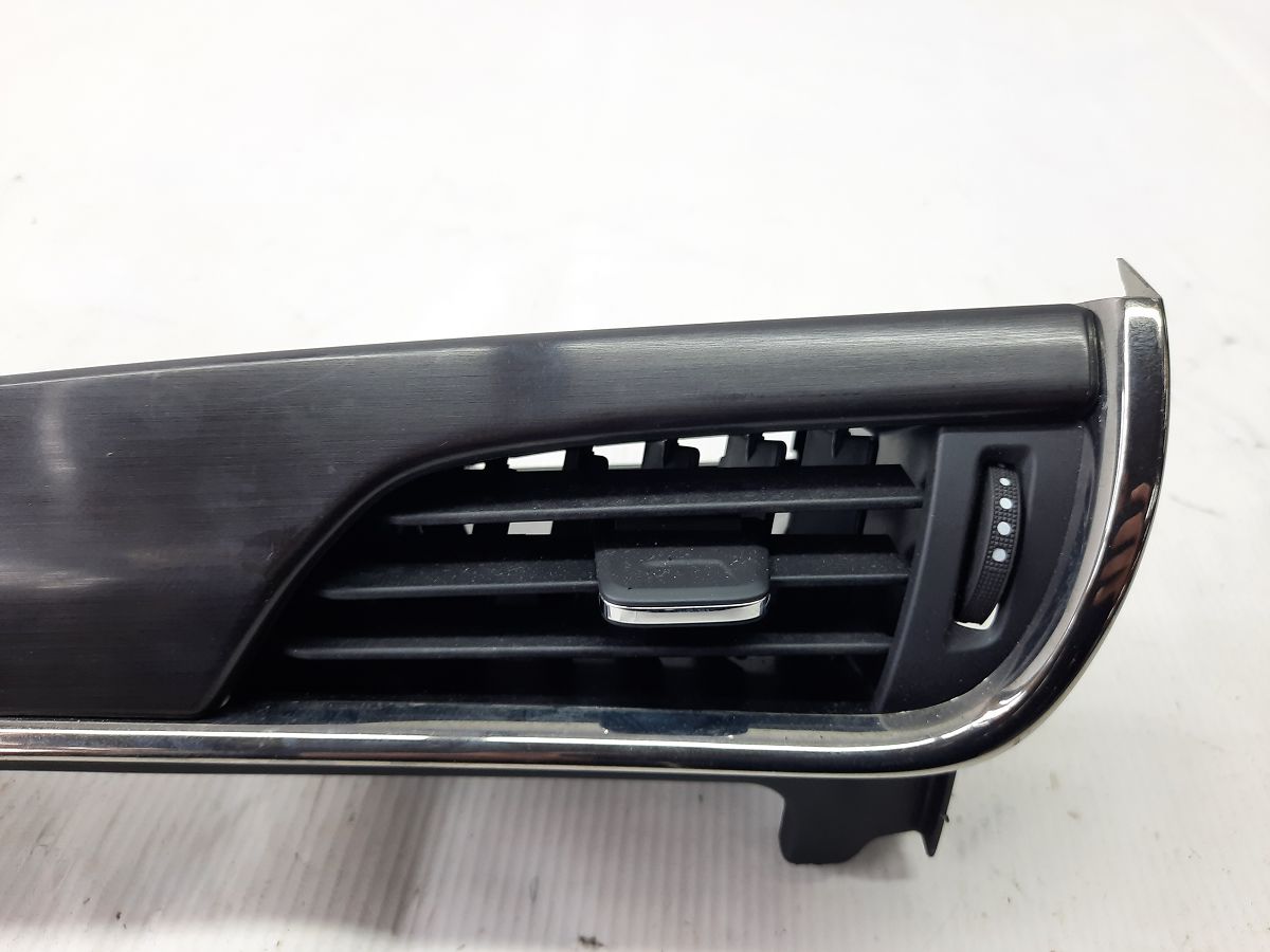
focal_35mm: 25
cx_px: 635
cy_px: 476
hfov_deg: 69.4
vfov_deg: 54.9
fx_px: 917
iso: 80
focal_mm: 4.6
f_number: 2
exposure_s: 1/50
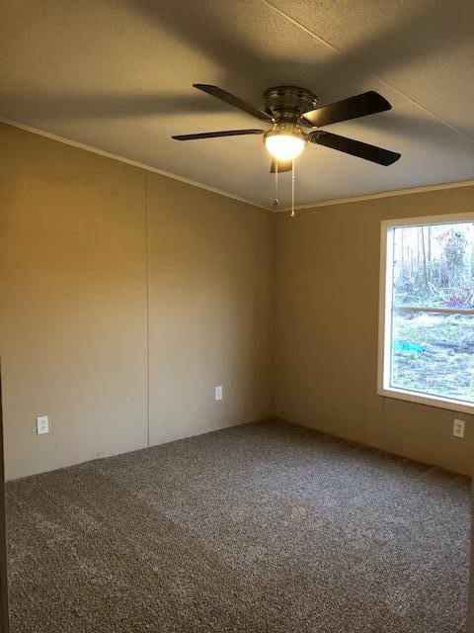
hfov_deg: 49.7
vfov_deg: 63.4
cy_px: 316
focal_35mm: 28
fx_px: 511
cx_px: 237
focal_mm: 3.99
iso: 100
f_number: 1.8
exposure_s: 1/12
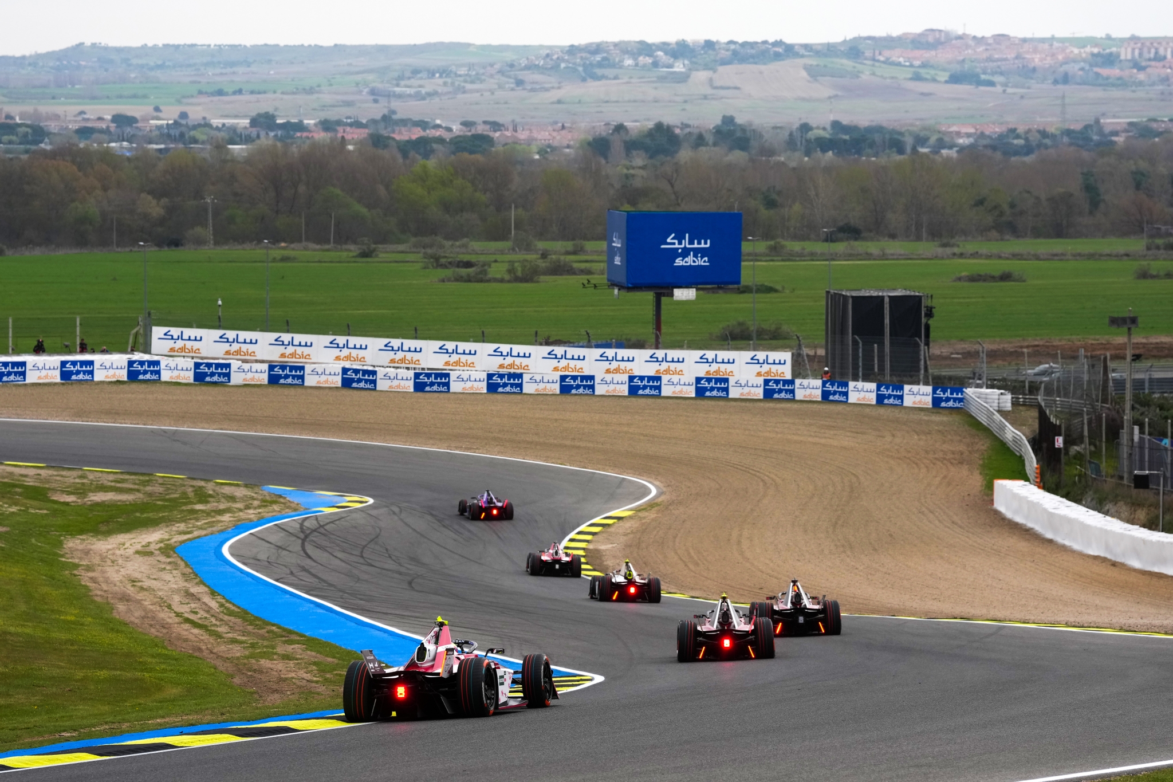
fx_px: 5278
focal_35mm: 162
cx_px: 586
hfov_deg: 12.7
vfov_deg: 8.5
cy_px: 391
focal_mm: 162
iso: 1000
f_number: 6.3
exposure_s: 1/1600
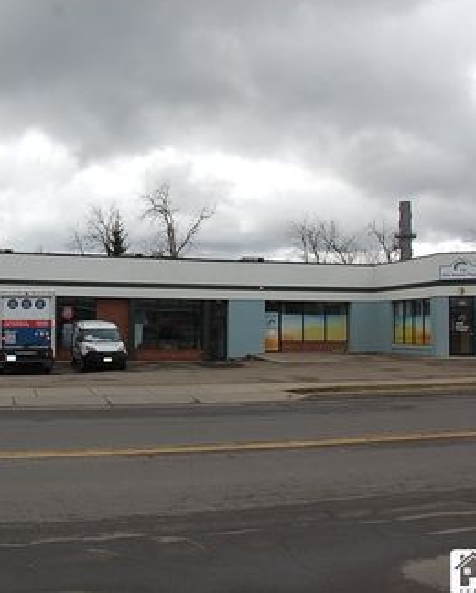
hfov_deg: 38.0
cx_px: 176
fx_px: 685
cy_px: 291
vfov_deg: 46.8
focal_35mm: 39
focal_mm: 18
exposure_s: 1/500
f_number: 6.3
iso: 200
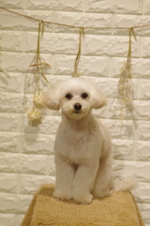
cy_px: 113
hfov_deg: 12.2
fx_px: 701
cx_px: 75
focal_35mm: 112
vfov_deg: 18.3
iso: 500
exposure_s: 1/250
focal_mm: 75
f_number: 4
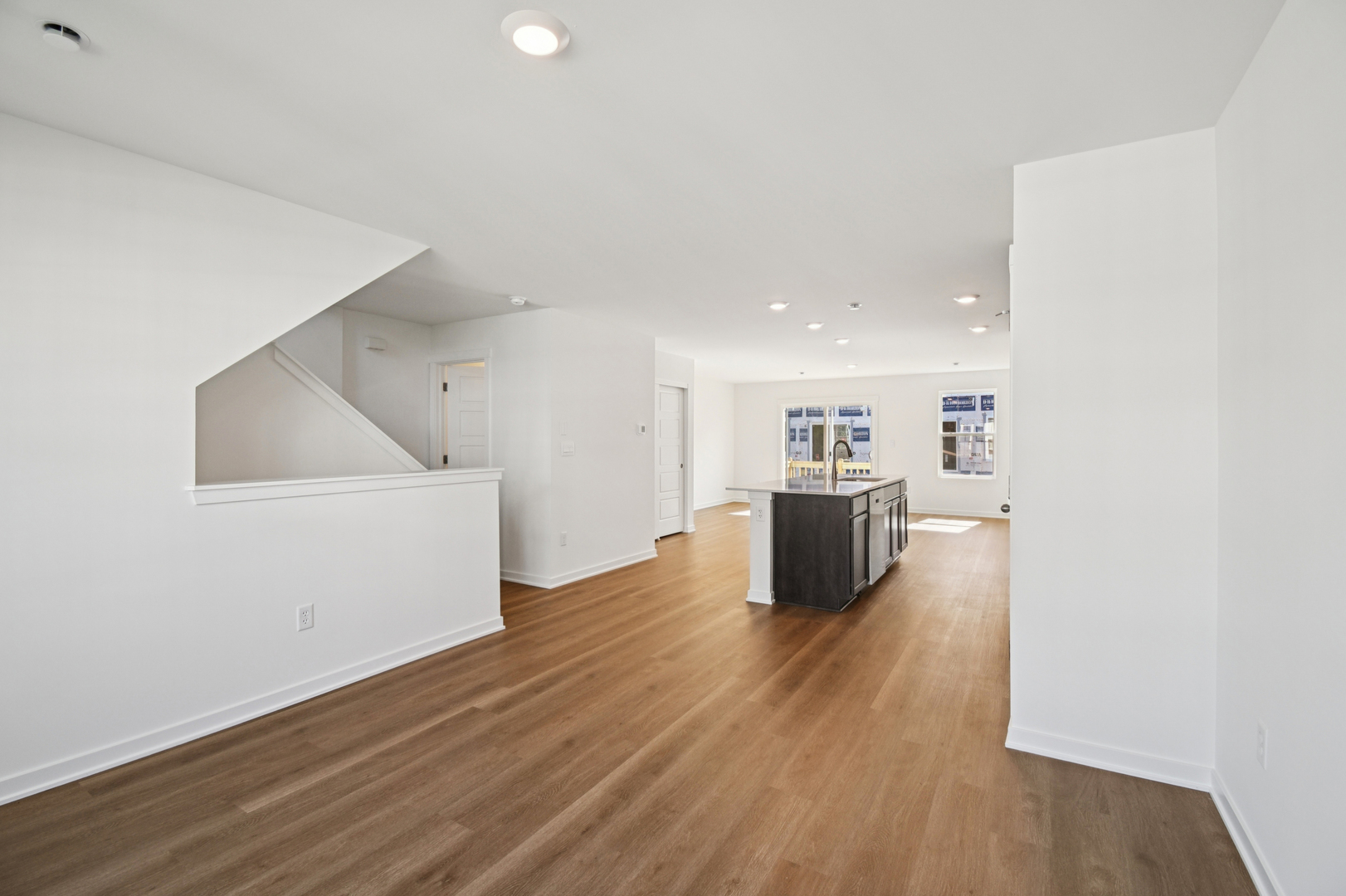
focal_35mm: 15
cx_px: 673
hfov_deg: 100.4
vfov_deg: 77.3
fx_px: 561
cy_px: 448
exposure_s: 1/15
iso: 100
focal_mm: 10
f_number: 8
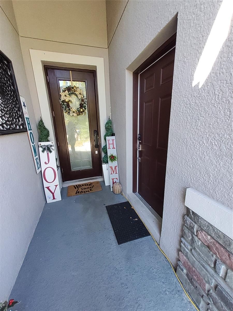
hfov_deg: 89.9
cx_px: 116
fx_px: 117
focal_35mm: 13
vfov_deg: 106.2
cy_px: 156
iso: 80
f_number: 2.2
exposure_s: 1/60
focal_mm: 1.13
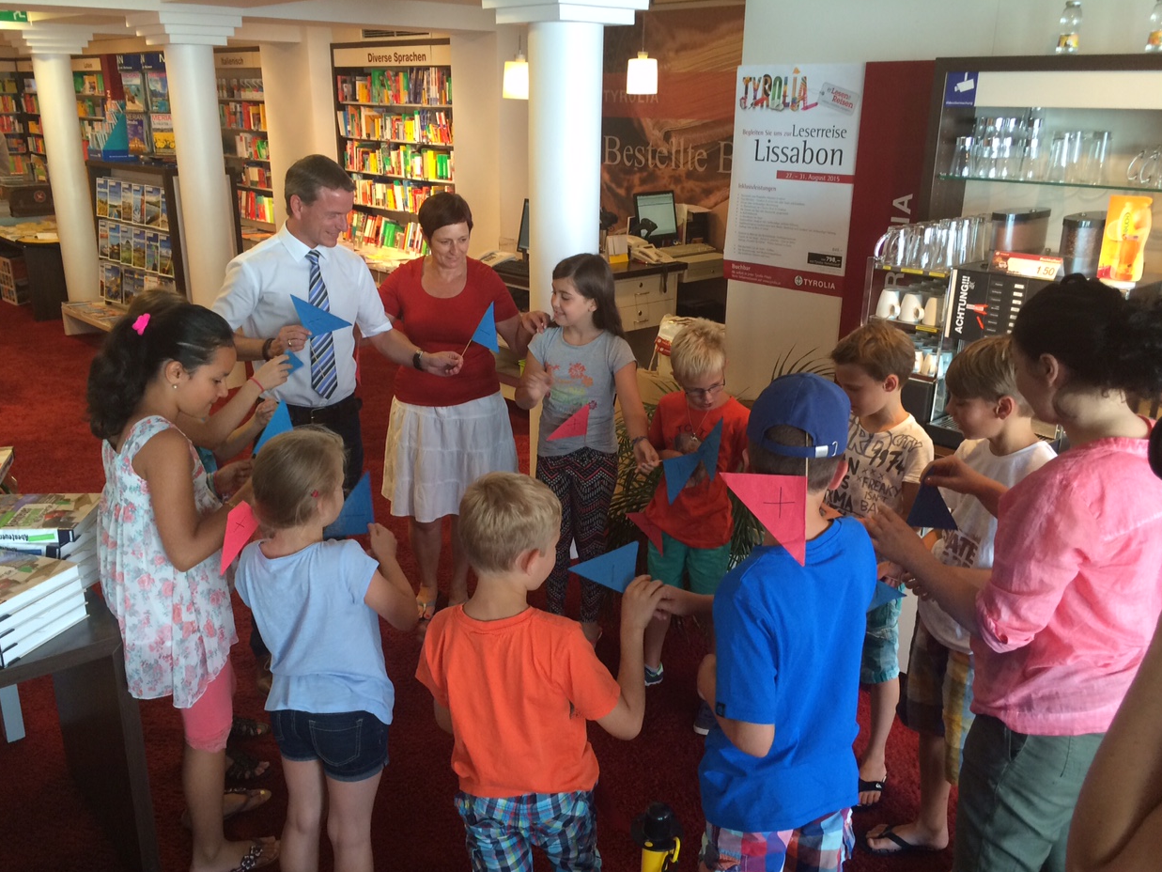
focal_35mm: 30
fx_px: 1007
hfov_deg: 60.0
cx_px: 573
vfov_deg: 46.8
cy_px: 448
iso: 50
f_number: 2.2
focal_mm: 4.15
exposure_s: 1/30
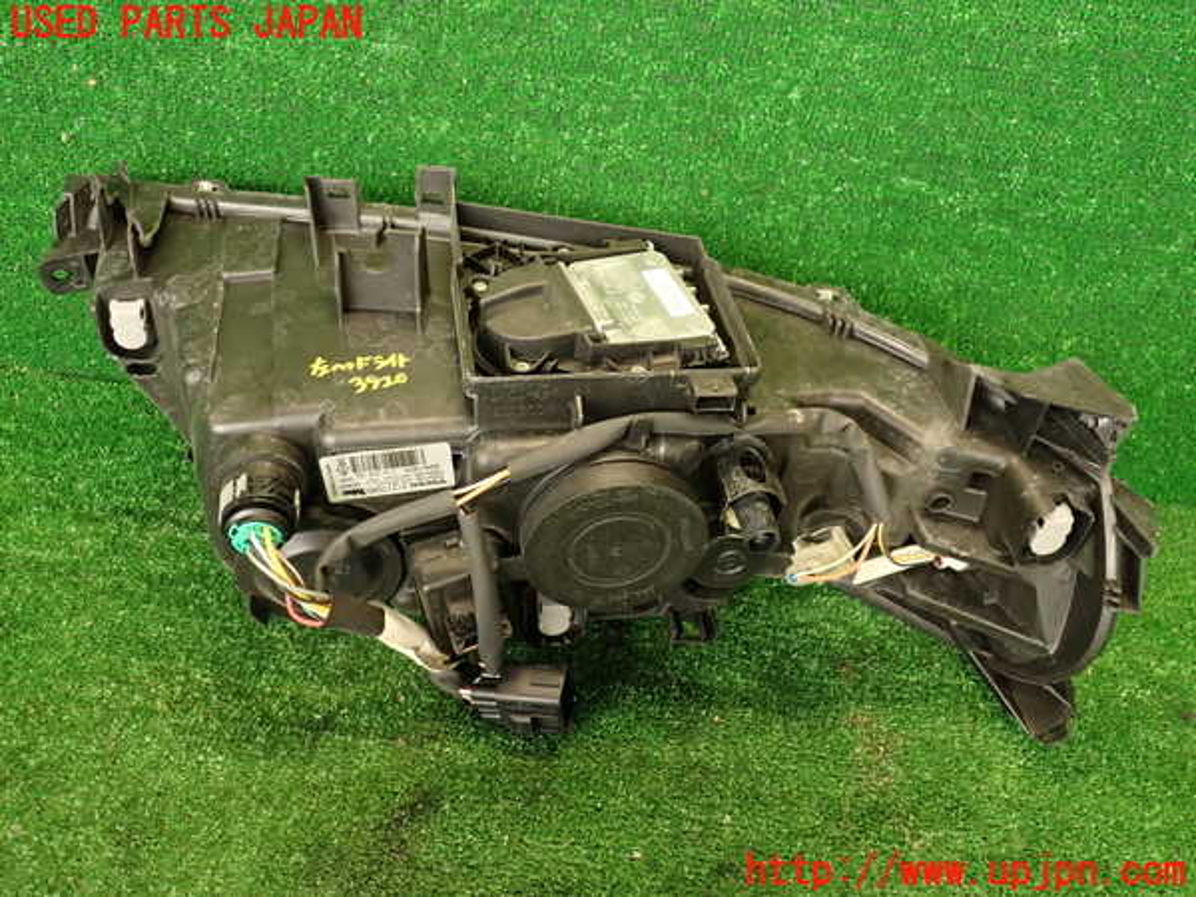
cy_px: 448
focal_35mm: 32
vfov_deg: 44.2
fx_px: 1106
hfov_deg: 56.8
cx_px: 598
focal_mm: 5.79
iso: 320
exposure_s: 1/30
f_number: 2.4
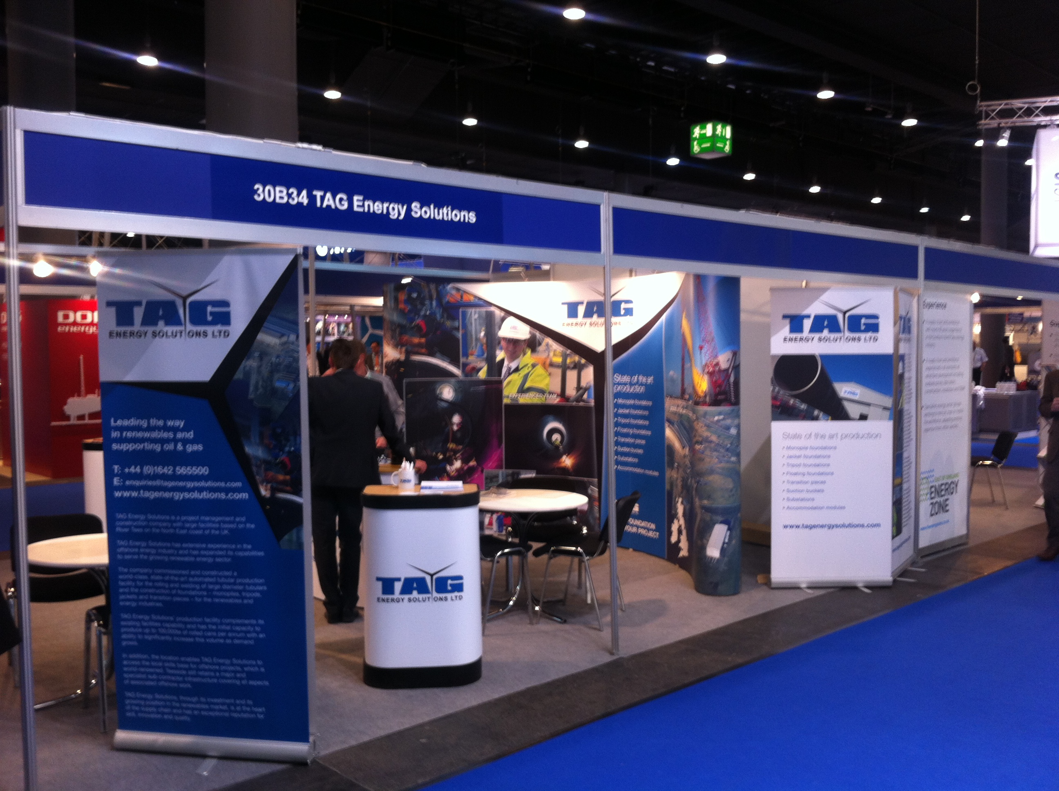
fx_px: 1069
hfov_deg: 52.7
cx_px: 530
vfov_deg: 40.6
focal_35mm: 35
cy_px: 396
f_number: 2.8
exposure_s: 1/15
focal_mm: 3.85
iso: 80
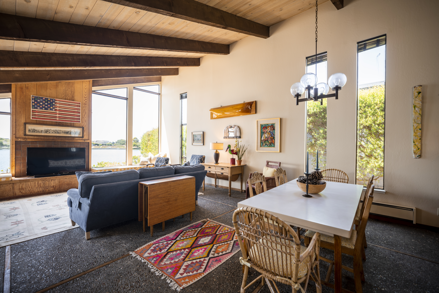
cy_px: 146
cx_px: 220
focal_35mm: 15
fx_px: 183
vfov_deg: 77.3
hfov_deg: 100.4
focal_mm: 15
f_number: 2.8
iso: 100
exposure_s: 1/125
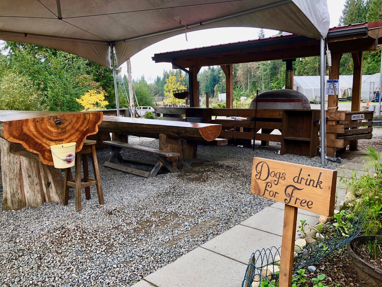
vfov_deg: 49.7
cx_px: 191
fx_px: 309
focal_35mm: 28
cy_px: 144
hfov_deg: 63.4
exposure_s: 1/120
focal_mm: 3.99
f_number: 1.8
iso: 50
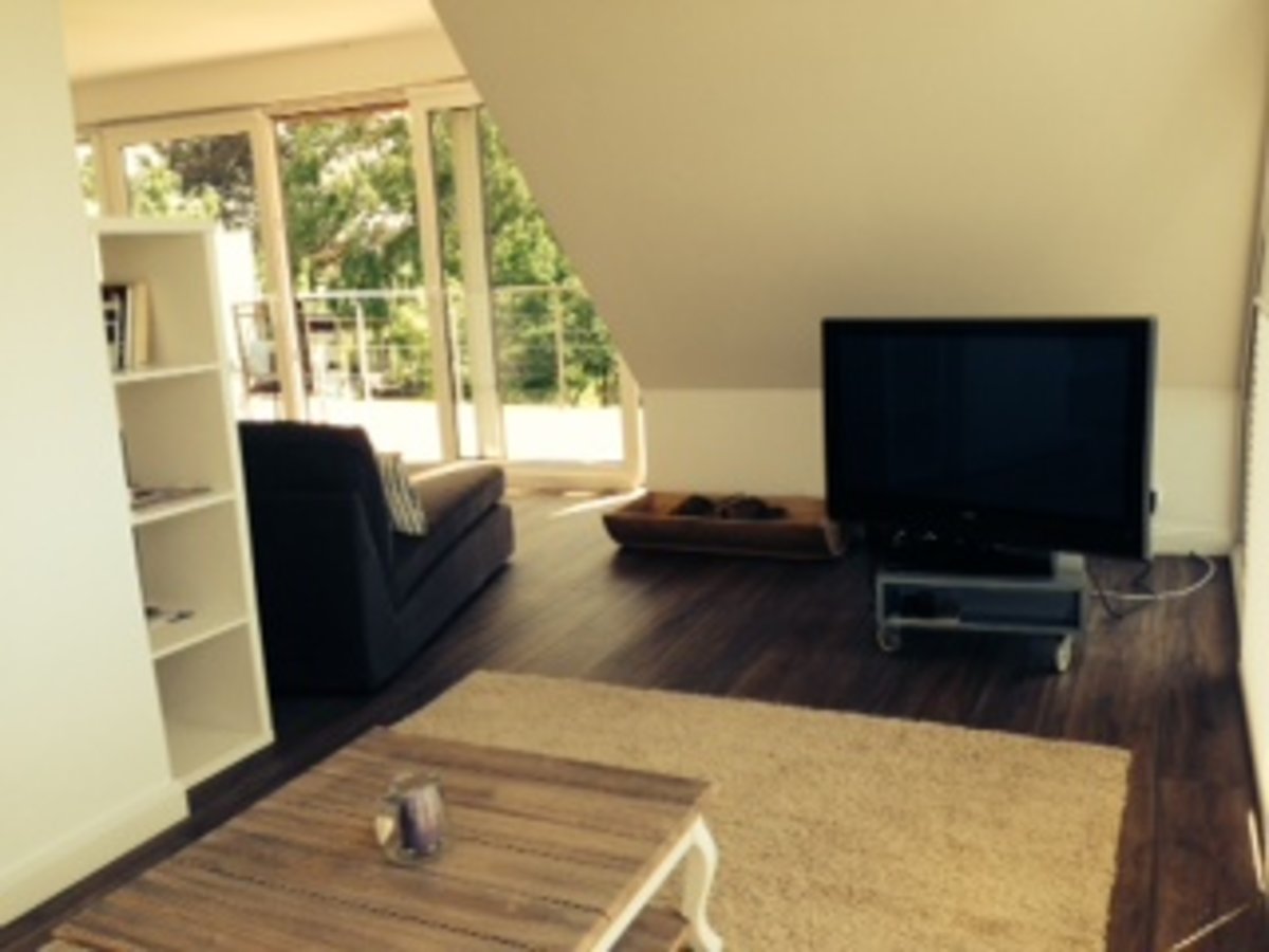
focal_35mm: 33
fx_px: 1210
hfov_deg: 55.4
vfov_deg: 42.9
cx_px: 634
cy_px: 476
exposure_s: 1/201
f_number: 2.4
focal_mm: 4.12
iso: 50
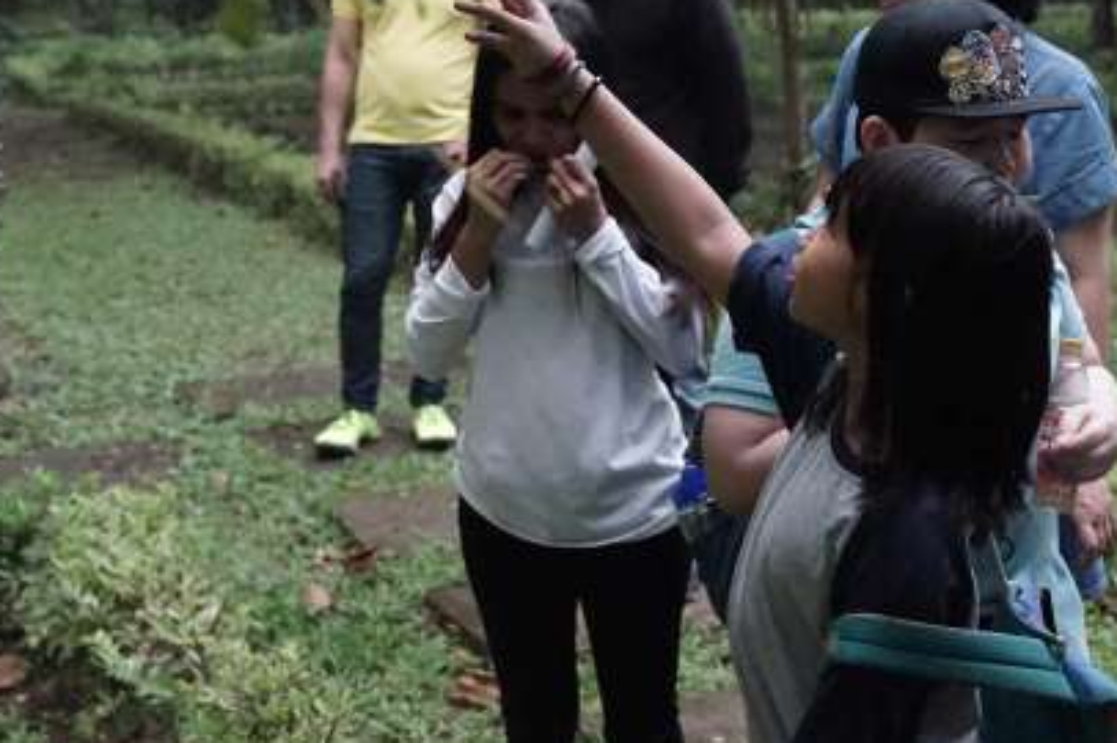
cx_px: 949
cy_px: 323
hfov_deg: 27.7
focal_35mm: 71
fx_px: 2201
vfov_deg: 19.1
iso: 8000
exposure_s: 1/200
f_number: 4
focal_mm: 36
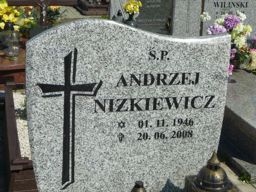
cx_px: 128
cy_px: 96
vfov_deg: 20.7
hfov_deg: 27.4
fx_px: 525
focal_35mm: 71
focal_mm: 10.5
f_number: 6.3
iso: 80
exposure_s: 1/500
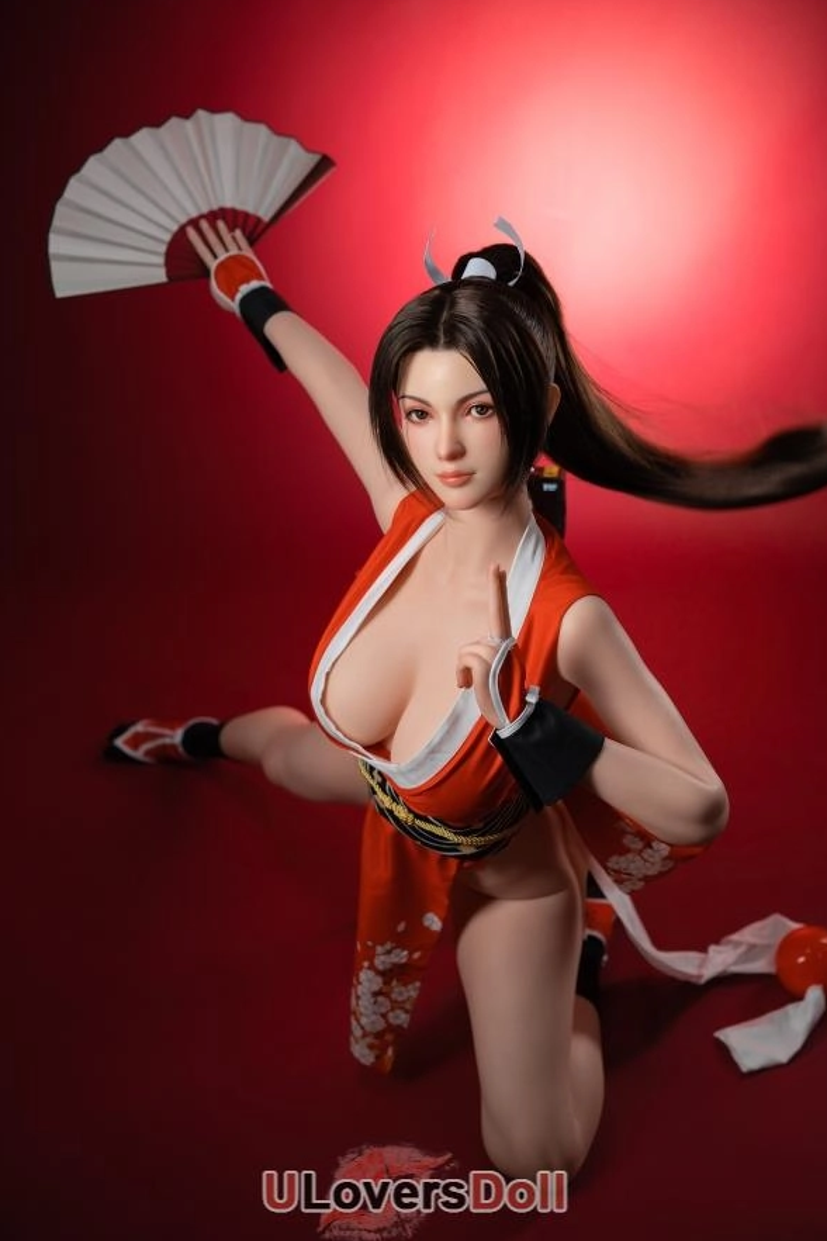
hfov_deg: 26.5
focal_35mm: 51
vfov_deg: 38.9
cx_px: 415
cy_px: 618
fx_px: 1757
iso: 200
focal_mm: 50
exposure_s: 1/160
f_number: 2.8
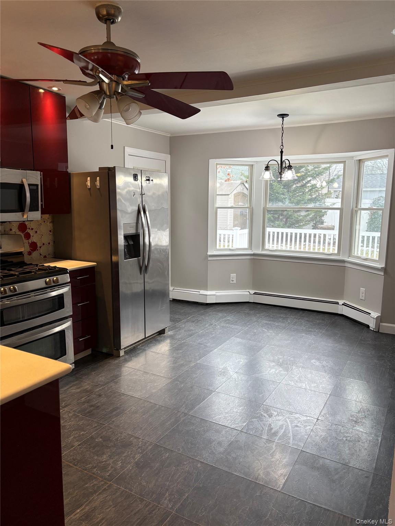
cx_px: 198
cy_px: 263
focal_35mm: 26
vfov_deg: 67.3
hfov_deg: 53.1
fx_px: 396
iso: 100
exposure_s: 1/120
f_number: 1.6
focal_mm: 5.96
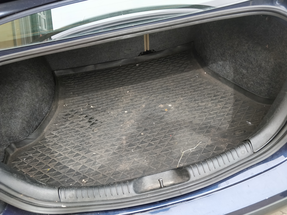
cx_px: 144
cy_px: 108
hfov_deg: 71.6
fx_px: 199
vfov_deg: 56.8
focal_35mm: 24
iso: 160
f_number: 1.7
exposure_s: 1/125
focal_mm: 4.1
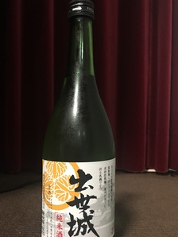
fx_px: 240
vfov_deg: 52.5
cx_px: 78
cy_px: 132
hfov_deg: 40.7
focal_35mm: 35
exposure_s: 1/15
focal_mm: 4.15
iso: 250
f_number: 2.2
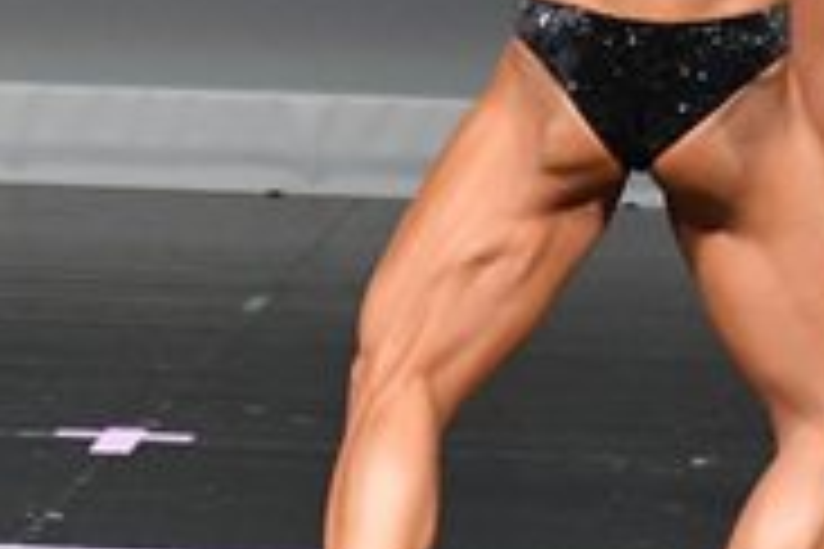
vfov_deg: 1.2
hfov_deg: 1.8
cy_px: -22
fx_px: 26183
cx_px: -389
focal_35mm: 1144
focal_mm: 180
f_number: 5.6
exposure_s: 1/400
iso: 5000
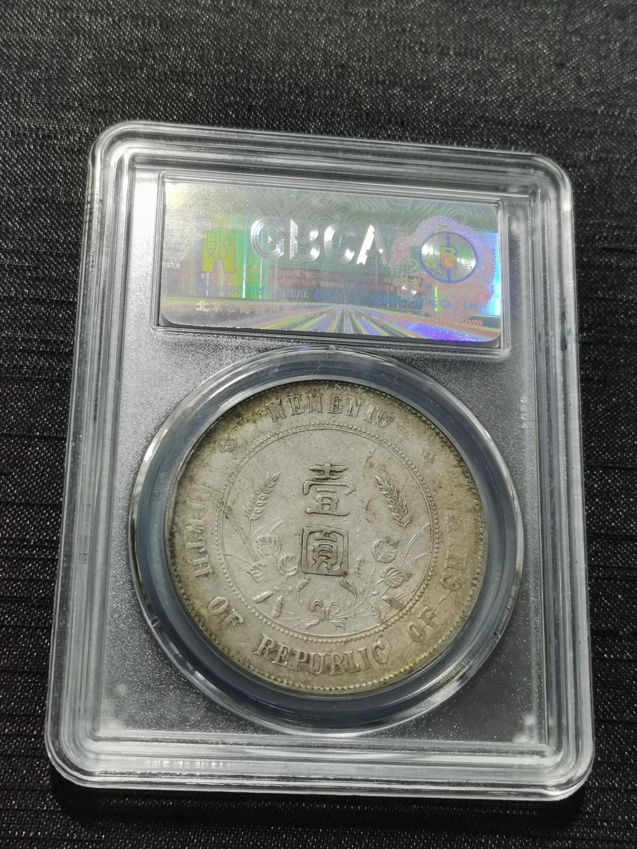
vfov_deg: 34.9
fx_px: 1349
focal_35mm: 55
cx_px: 318
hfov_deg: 26.6
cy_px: 424
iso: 64
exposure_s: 1/100
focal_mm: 5.58
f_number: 1.8
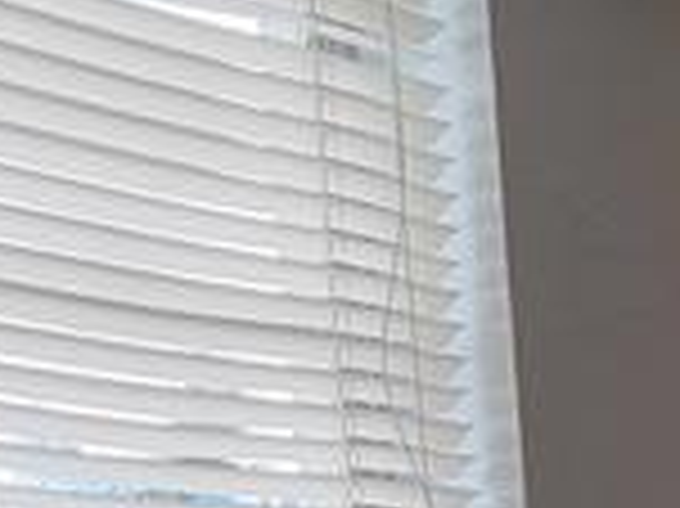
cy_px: 1416
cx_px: 1265
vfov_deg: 8.0
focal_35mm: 163
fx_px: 3199
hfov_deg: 11.2
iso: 50
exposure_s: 1/119
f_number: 1.8
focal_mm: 6.7
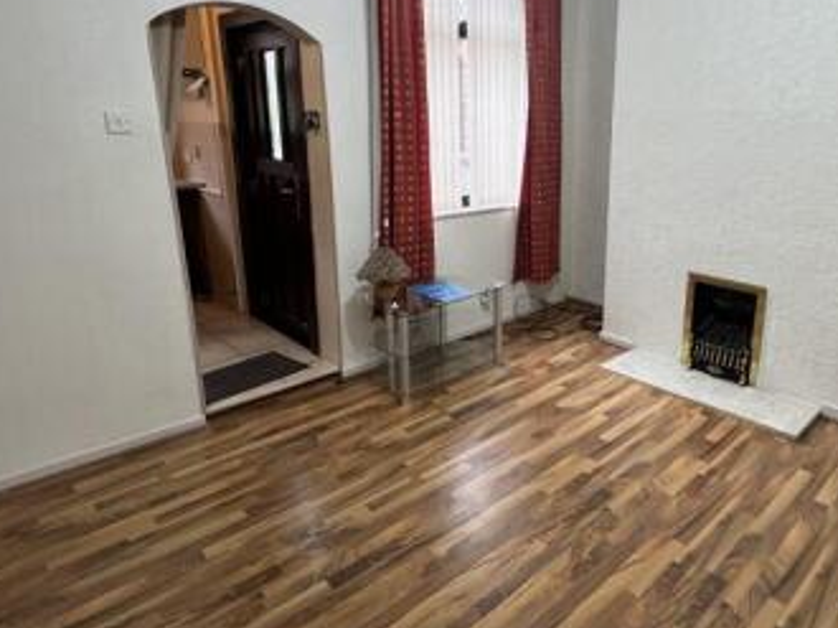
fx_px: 556
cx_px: 560
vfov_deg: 58.6
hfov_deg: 71.7
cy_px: 271
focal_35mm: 23
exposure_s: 1/50
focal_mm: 1.57
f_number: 1.8
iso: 200
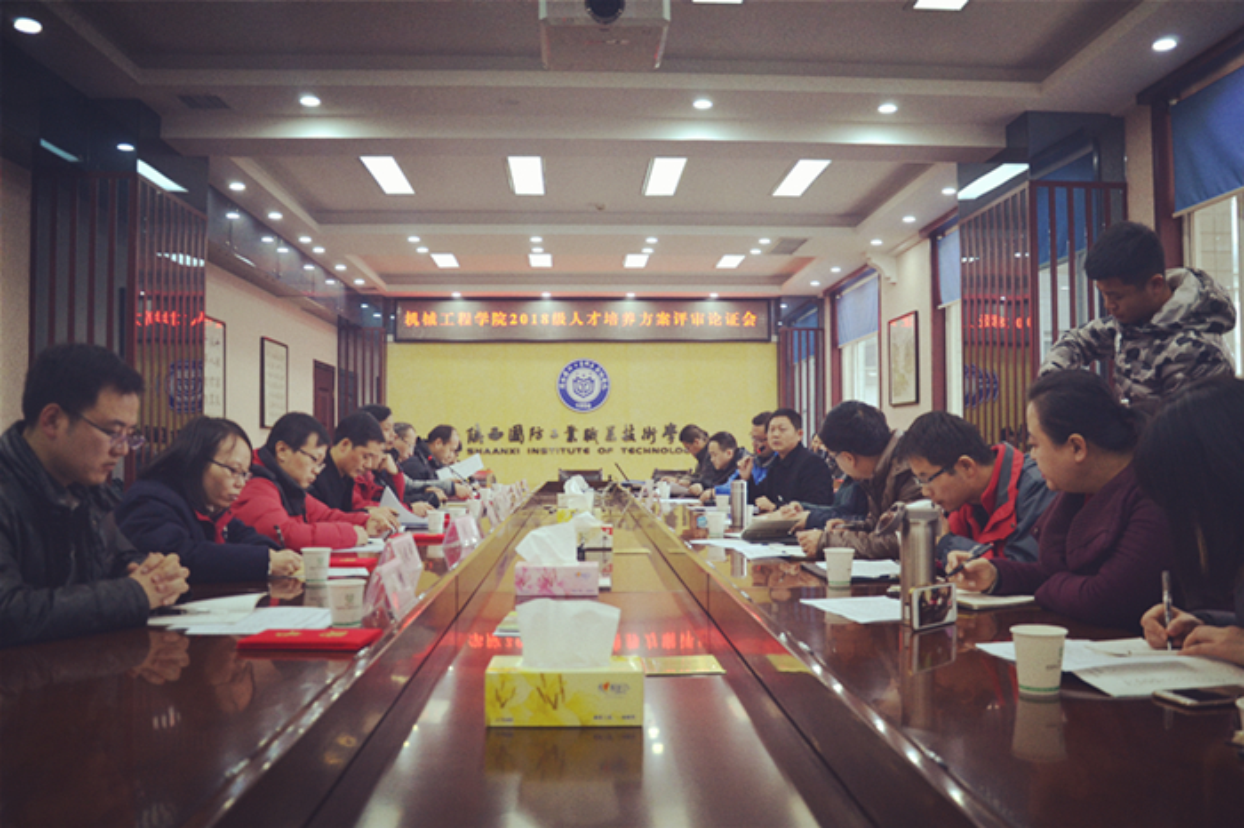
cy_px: 414
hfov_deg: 67.4
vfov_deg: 47.9
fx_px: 933
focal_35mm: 27
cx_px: 622
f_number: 3.5
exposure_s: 1/50
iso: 400
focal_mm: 18
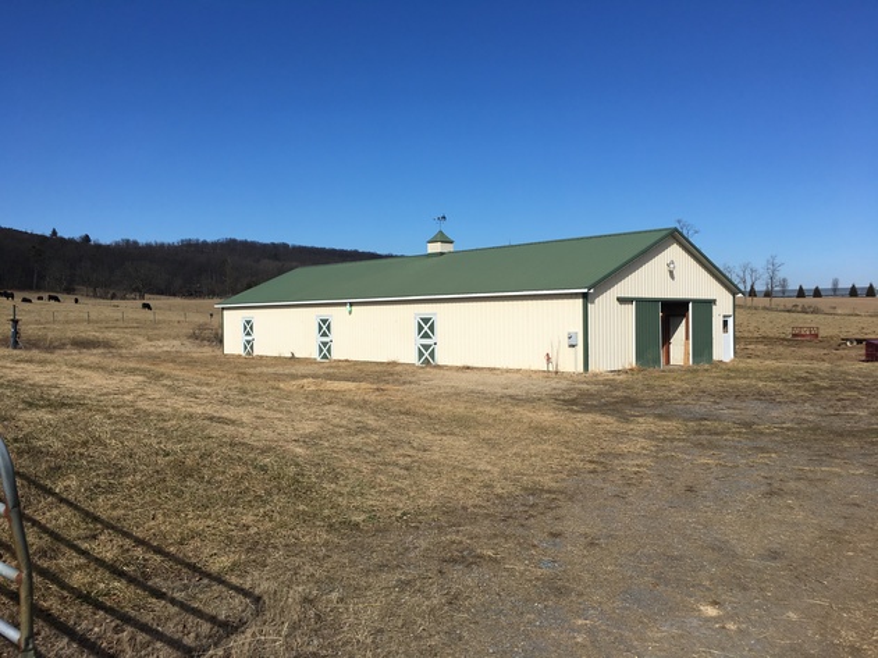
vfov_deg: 48.2
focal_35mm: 29
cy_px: 329
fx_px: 735
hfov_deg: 61.7
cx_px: 439
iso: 25
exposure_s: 1/2747
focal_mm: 4.15
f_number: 2.2
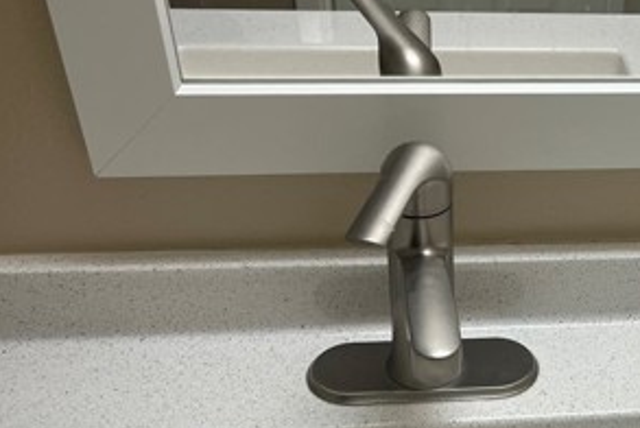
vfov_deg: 22.7
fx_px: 1050
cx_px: 625
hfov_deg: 31.6
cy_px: 343
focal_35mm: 59
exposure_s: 1/120
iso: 64
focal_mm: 5.1
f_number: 1.6
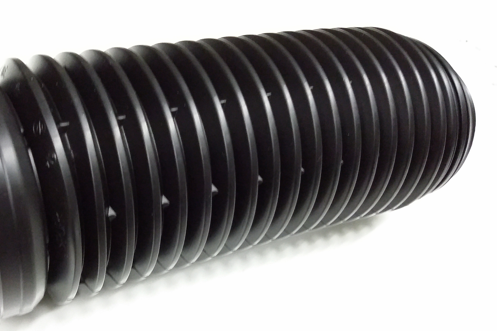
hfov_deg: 47.1
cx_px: 193
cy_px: 201
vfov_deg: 32.5
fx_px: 566
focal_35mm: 41
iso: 400
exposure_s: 1/15
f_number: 2.4
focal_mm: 3.4
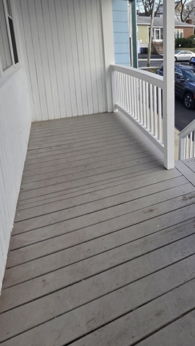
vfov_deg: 74.2
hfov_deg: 45.7
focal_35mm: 23
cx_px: 169
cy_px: 95
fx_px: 211
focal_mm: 2.2
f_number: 2.2
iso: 50
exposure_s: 1/282
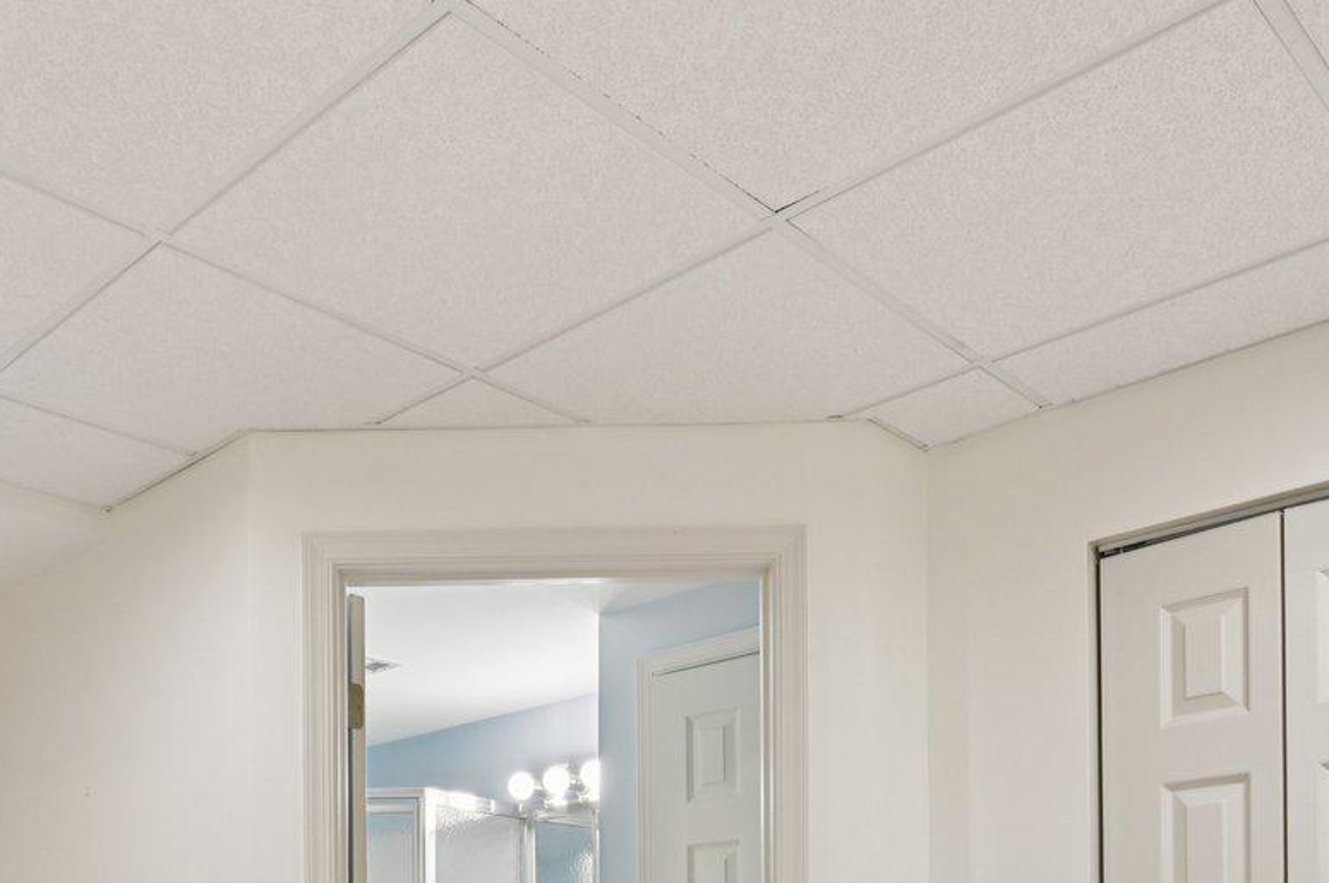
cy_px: 1017
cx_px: 454
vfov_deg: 31.1
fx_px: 1364
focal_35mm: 37
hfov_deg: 51.1
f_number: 8
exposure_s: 1/15
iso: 360
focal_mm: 14
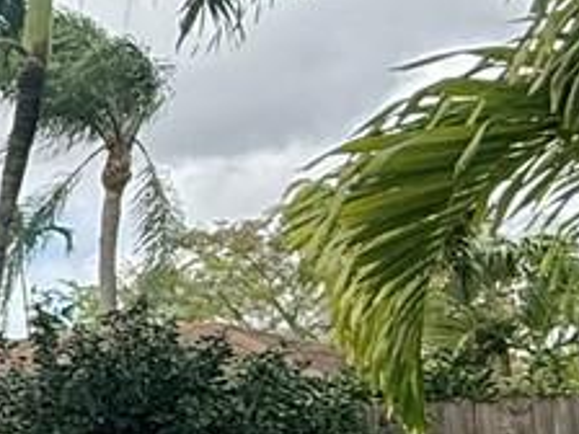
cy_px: 320
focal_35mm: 100
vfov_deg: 14.7
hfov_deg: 12.6
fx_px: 1673
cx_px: -982
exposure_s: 1/734
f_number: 2.2
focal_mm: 2.22
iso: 64
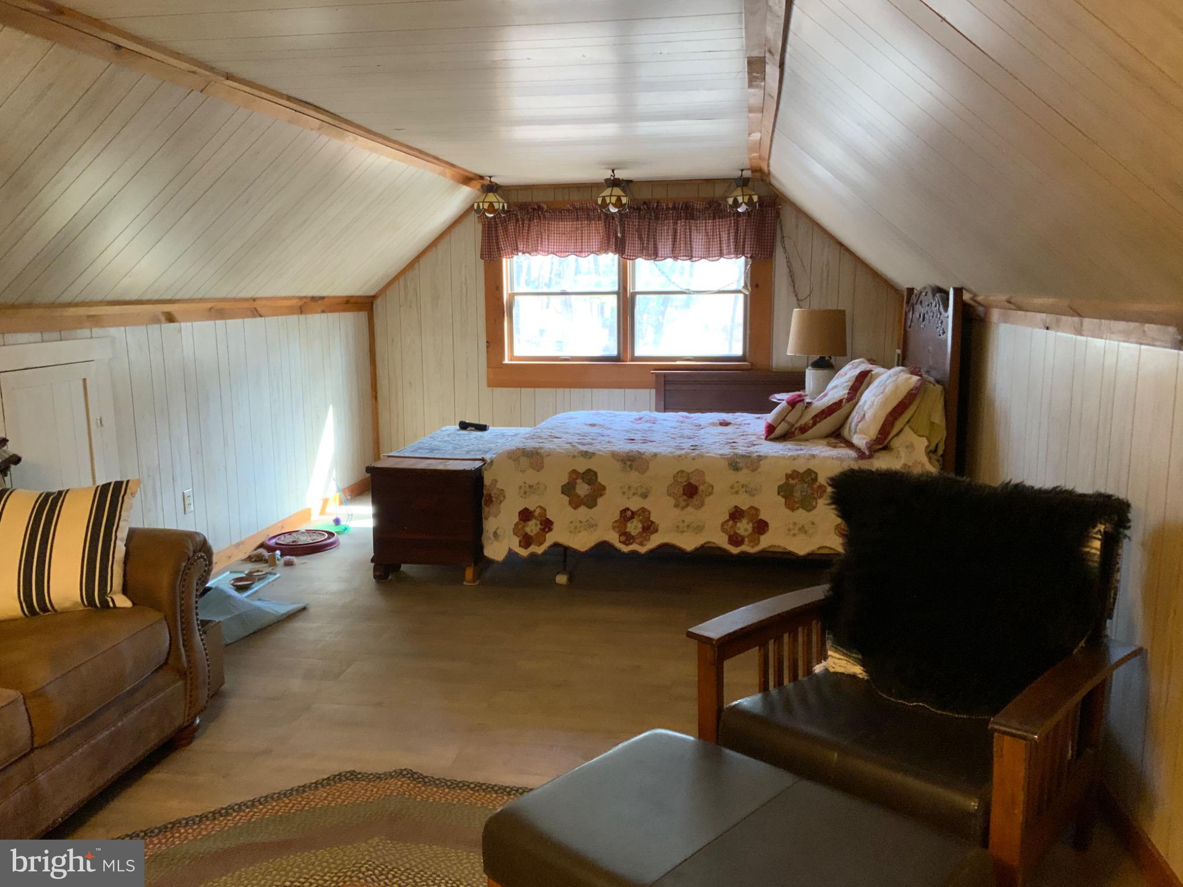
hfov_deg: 61.7
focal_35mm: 29
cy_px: 444
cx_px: 592
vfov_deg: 48.2
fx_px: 991
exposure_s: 1/60
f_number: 1.8
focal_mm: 3
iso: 250
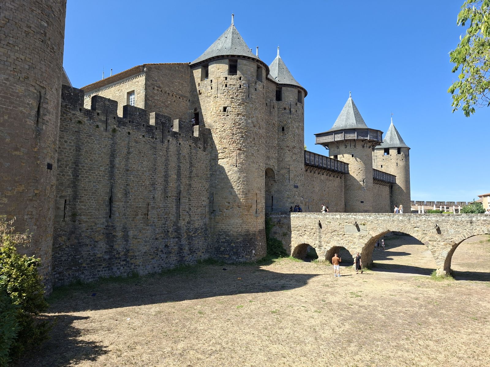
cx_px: 245
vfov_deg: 58.9
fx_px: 326
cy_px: 184
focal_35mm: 23
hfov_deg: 73.9
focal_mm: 5.54
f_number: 1.8
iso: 50
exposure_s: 1/1086
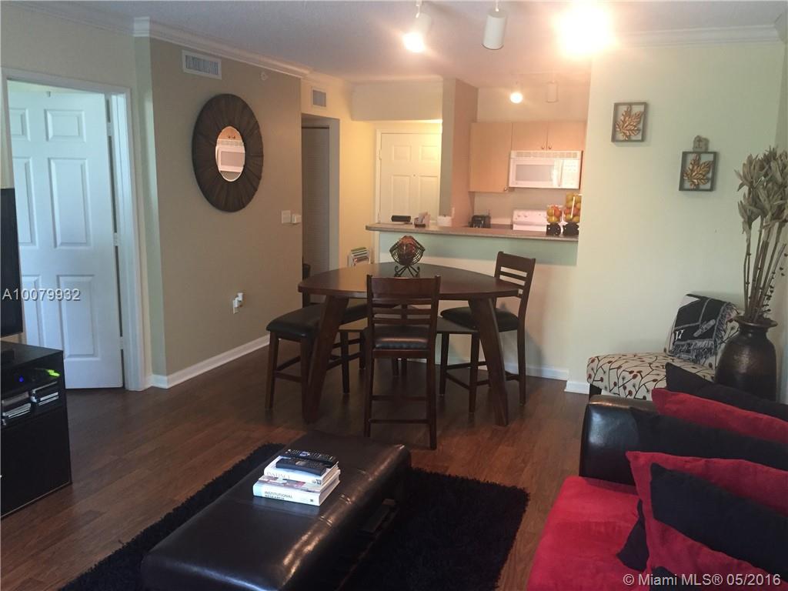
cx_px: 394
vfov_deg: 48.2
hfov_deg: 61.7
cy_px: 296
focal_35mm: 29
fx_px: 660
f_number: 2.2
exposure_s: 1/30
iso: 160
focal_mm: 4.15
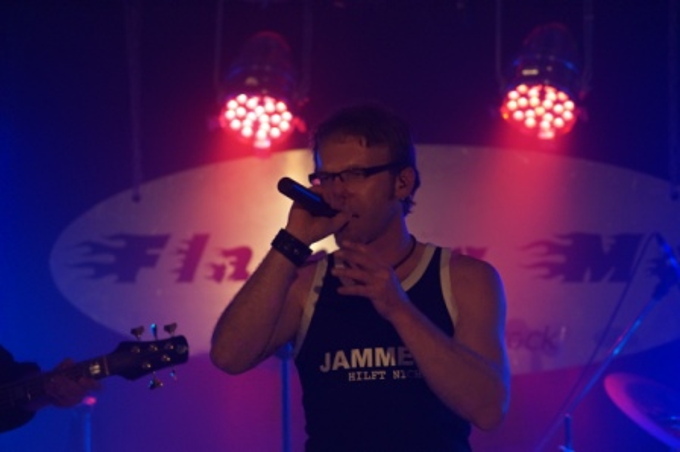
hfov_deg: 8.6
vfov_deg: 5.7
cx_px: 340
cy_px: 226
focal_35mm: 240
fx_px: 4530
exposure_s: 1/250
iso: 2500
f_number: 4.5
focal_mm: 160
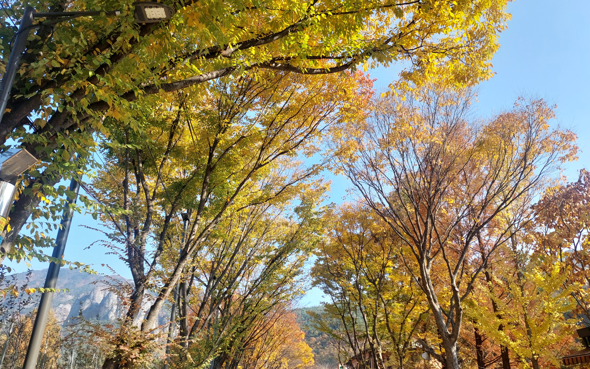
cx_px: 290
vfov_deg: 46.0
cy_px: 202
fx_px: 434
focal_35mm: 27
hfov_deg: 68.4
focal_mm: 5.23
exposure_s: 1/581
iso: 40
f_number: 1.8
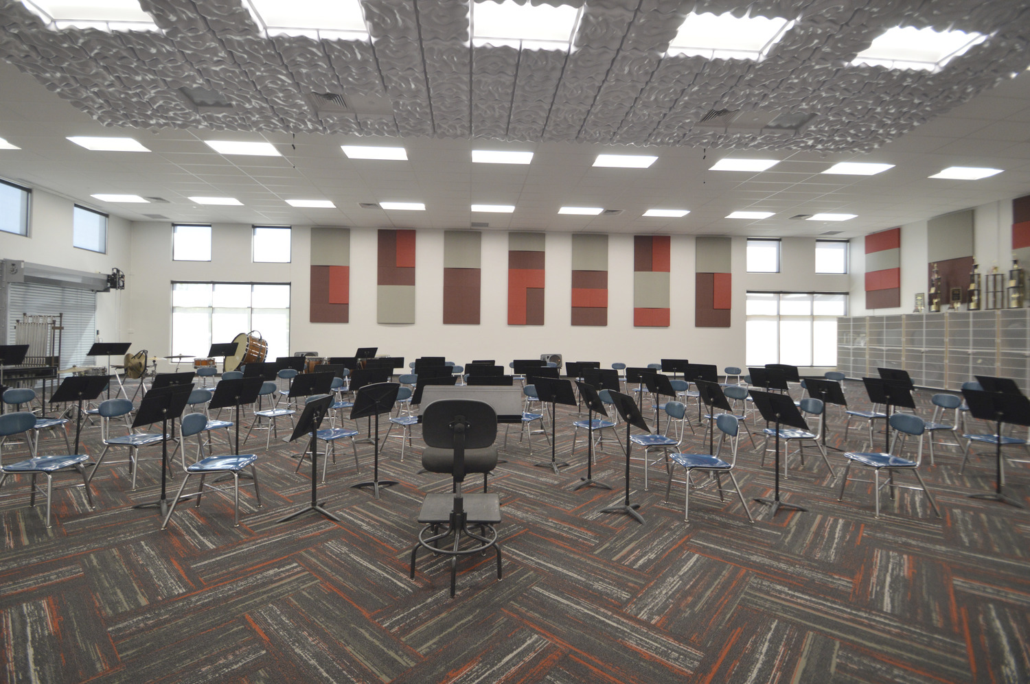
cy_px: 342
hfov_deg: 100.4
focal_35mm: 15
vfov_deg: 77.2
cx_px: 515
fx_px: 429
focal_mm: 10
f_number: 3.5
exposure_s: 1/60
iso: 640
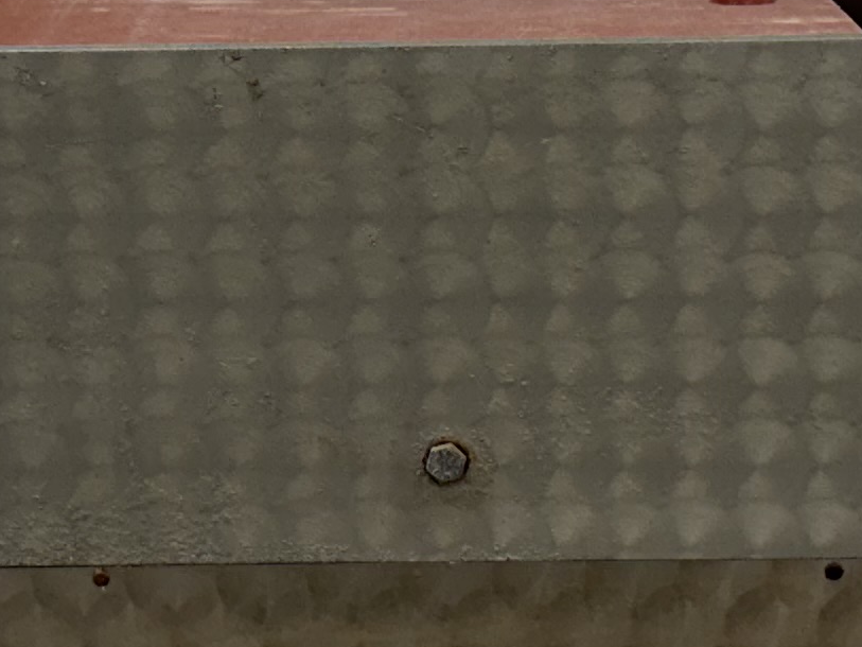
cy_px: 281
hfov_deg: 16.5
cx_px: 365
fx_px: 2964
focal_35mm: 119
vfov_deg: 12.5
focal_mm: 6.76
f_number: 1.78
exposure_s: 1/100
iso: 125
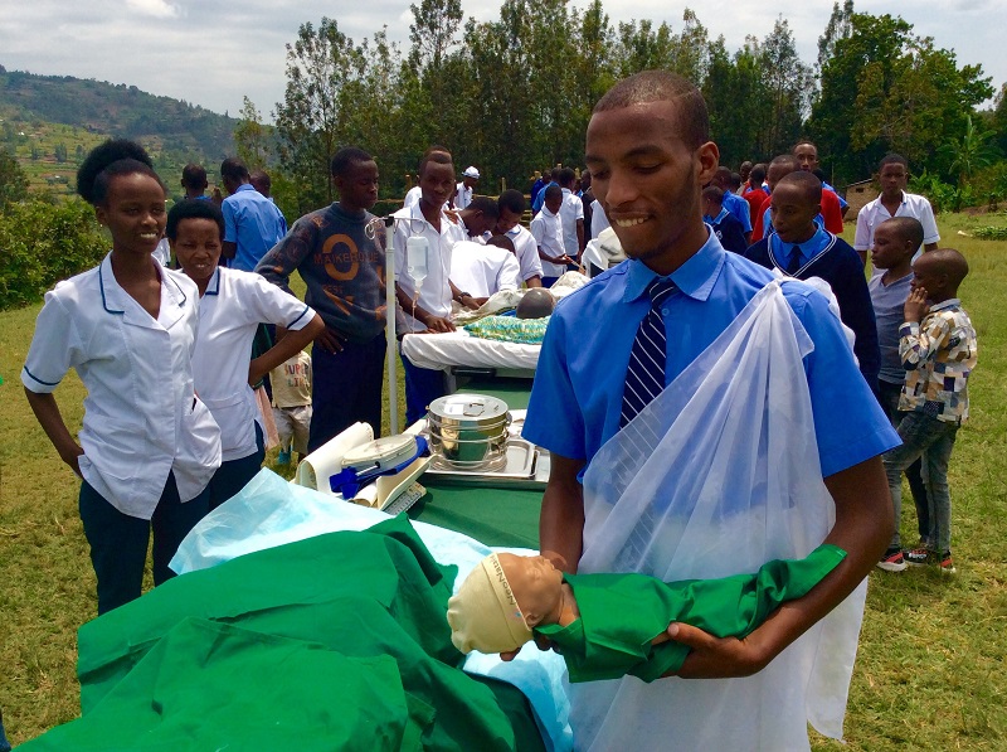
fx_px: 929
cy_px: 376
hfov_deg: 56.9
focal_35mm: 32
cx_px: 504
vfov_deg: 44.0
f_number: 2.4
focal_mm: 3.3
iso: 32
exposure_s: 1/2604
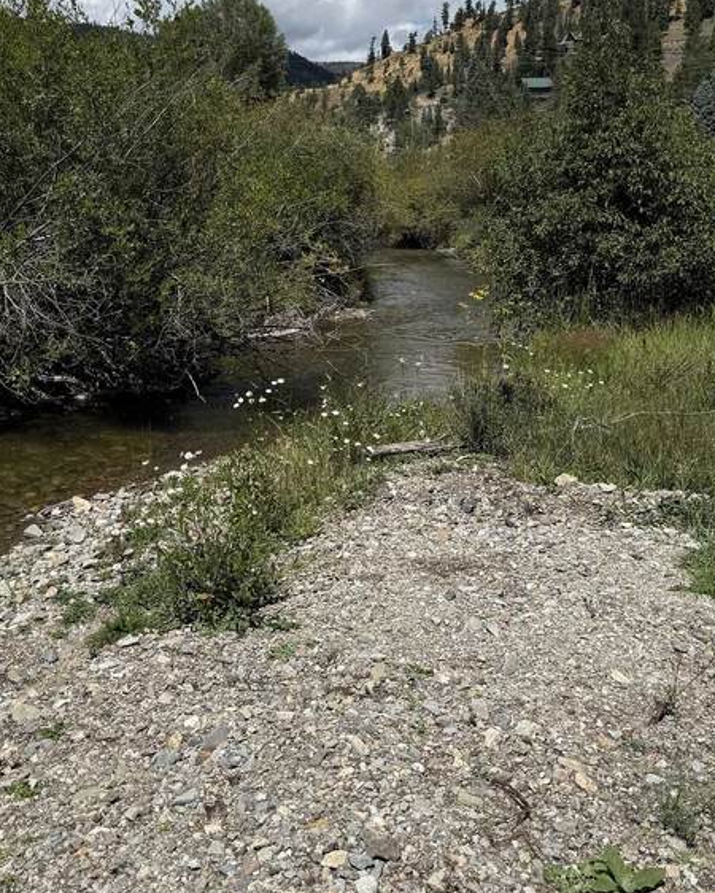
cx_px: 291
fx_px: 1057
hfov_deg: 37.2
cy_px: 324
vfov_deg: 45.3
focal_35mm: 40
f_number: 1.78
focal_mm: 6.76
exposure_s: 1/7353
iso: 80
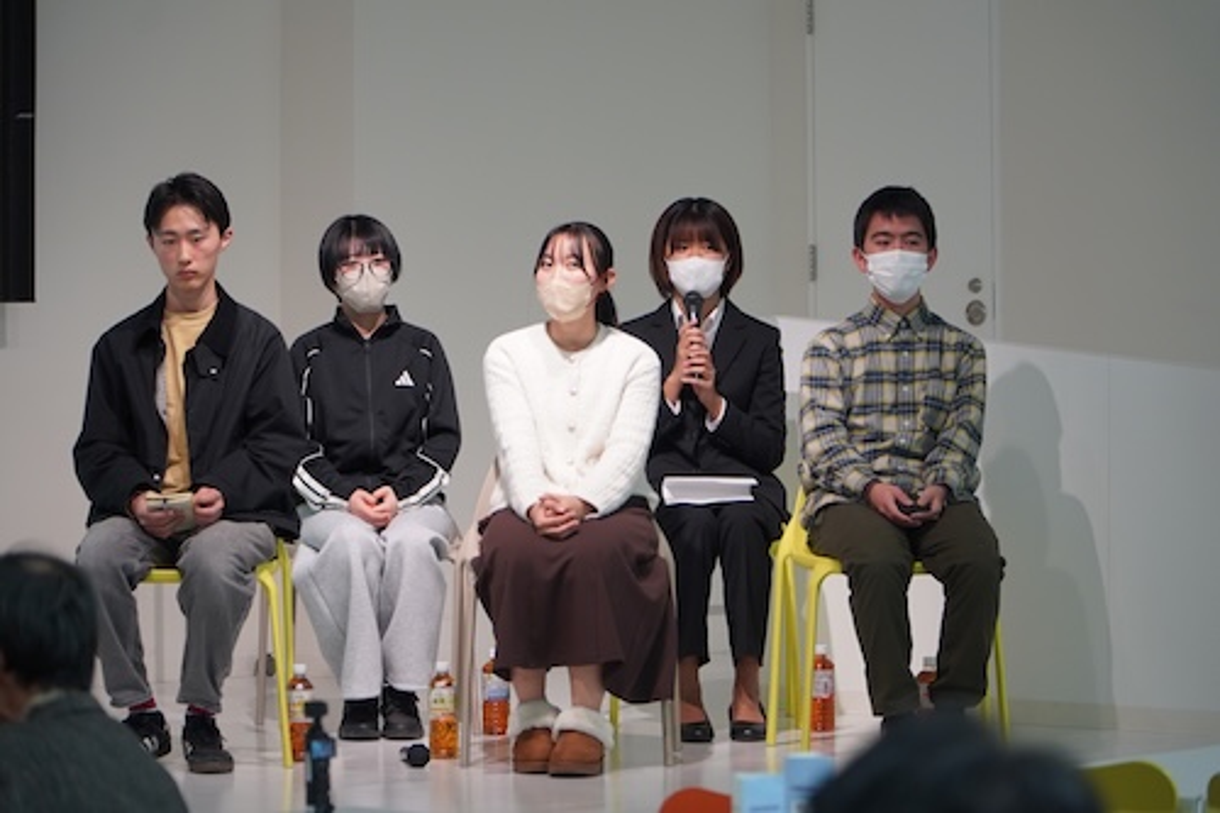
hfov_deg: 15.5
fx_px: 4472
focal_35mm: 132
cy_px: 406
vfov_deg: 10.4
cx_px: 610
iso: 640
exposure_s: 1/160
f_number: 4
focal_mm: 88
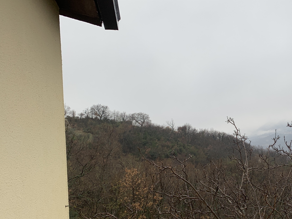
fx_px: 363
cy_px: 145
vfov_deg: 33.3
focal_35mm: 43
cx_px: 237
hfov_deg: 41.8
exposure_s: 1/419
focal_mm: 4.25
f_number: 1.8
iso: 25
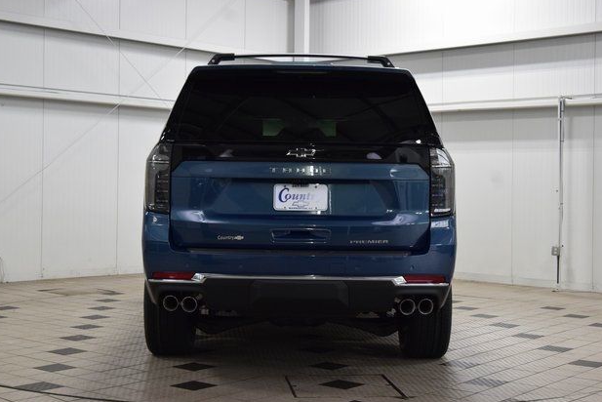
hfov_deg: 35.6
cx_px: 301
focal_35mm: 56
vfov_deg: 24.2
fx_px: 937
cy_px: 199
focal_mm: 36
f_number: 7.1
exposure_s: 1/60
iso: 1600
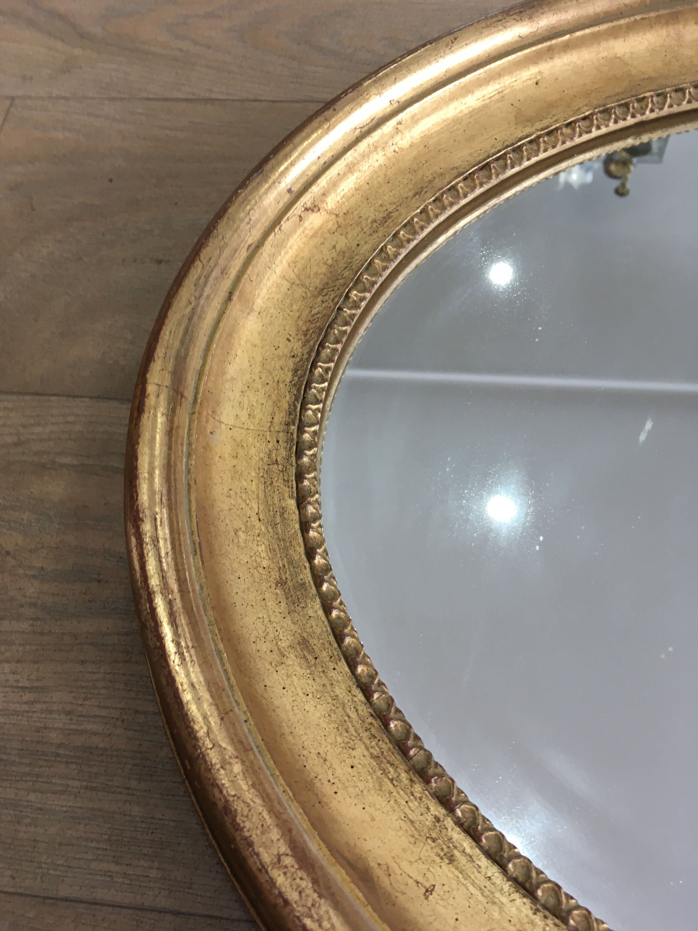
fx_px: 780
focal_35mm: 29
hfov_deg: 48.2
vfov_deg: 61.7
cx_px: 349
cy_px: 466
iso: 80
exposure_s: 1/33
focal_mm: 4.15
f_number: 2.2
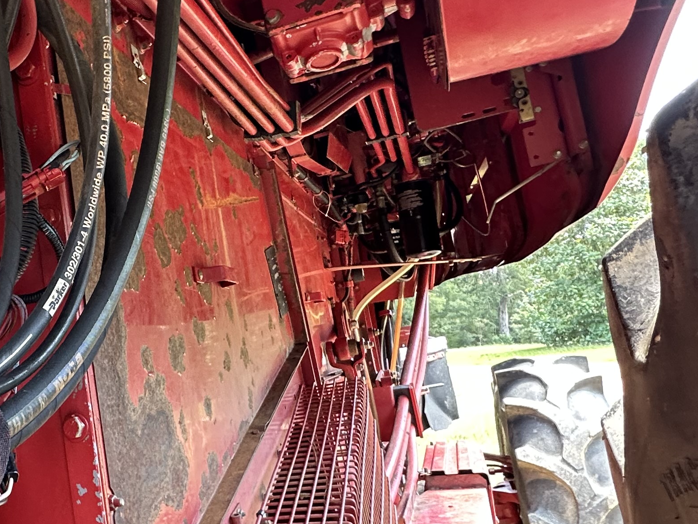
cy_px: 299
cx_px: 115
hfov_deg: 47.8
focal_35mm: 36
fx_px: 726
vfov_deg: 39.6
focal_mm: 2.22
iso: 160
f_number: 2.2
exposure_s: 1/99
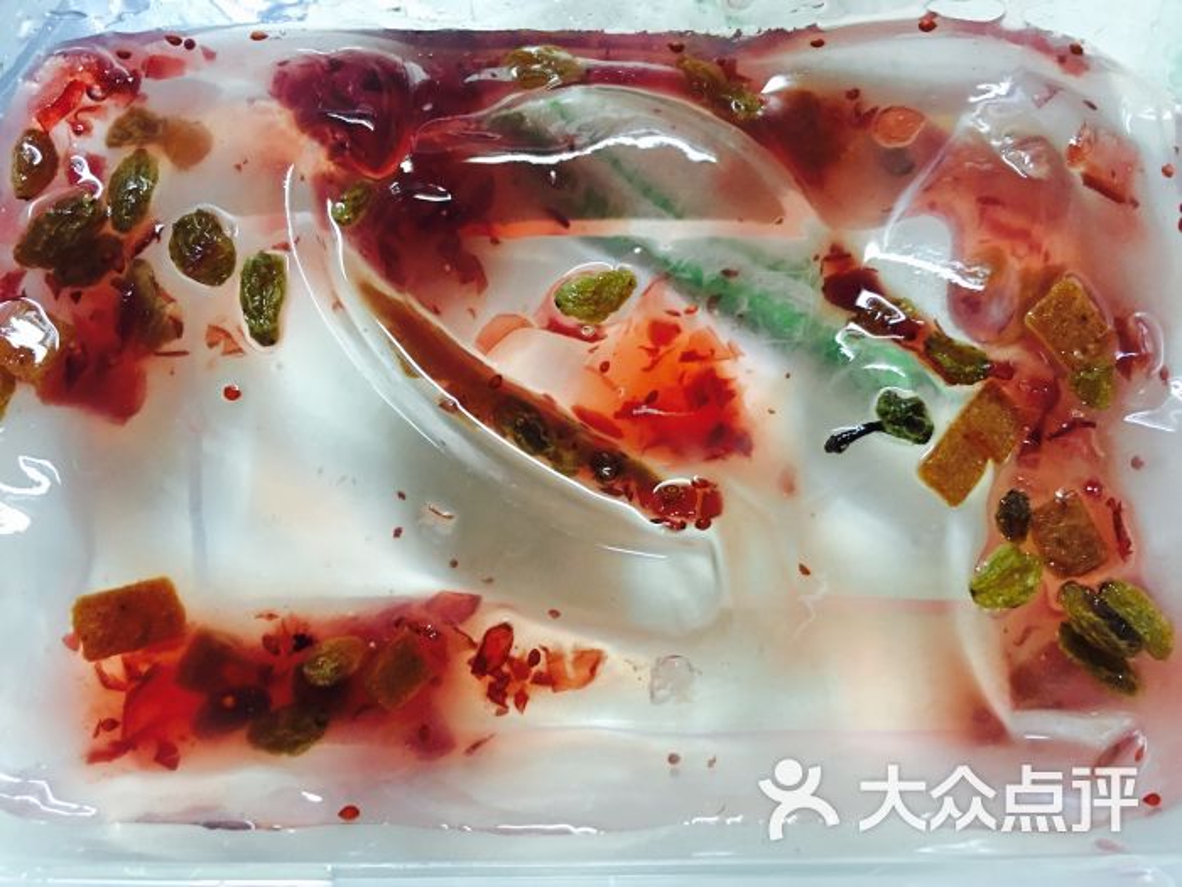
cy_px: 444
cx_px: 591
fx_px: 990
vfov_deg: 48.2
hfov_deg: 61.7
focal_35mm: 29
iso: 80
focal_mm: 4.15
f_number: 2.2
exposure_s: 1/10
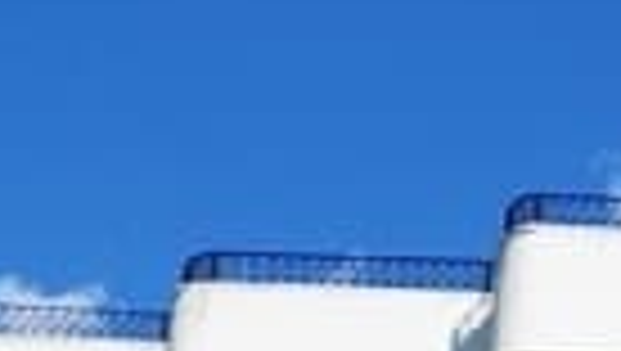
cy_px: 1282
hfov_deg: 14.2
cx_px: 1220
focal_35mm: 128
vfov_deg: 7.5
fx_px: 2108
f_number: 10
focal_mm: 11
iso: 200
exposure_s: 1/400
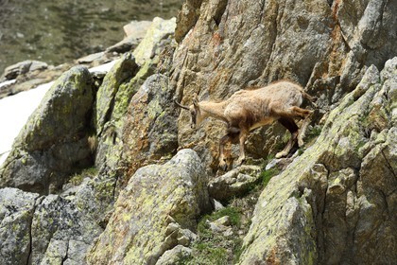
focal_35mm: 165
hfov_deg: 12.5
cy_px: 132
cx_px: 198
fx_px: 1819
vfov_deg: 8.3
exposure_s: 1/800
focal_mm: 165
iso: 400
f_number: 8
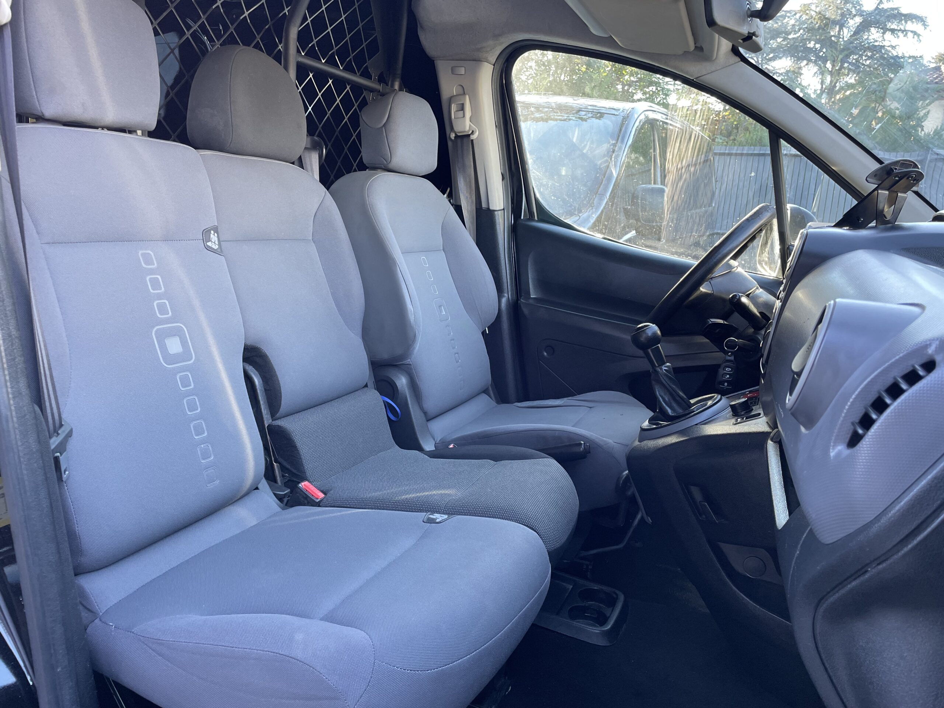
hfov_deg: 67.3
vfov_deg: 53.1
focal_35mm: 26
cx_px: 472
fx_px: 709
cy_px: 354
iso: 125
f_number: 1.6
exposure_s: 1/111
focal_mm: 4.2
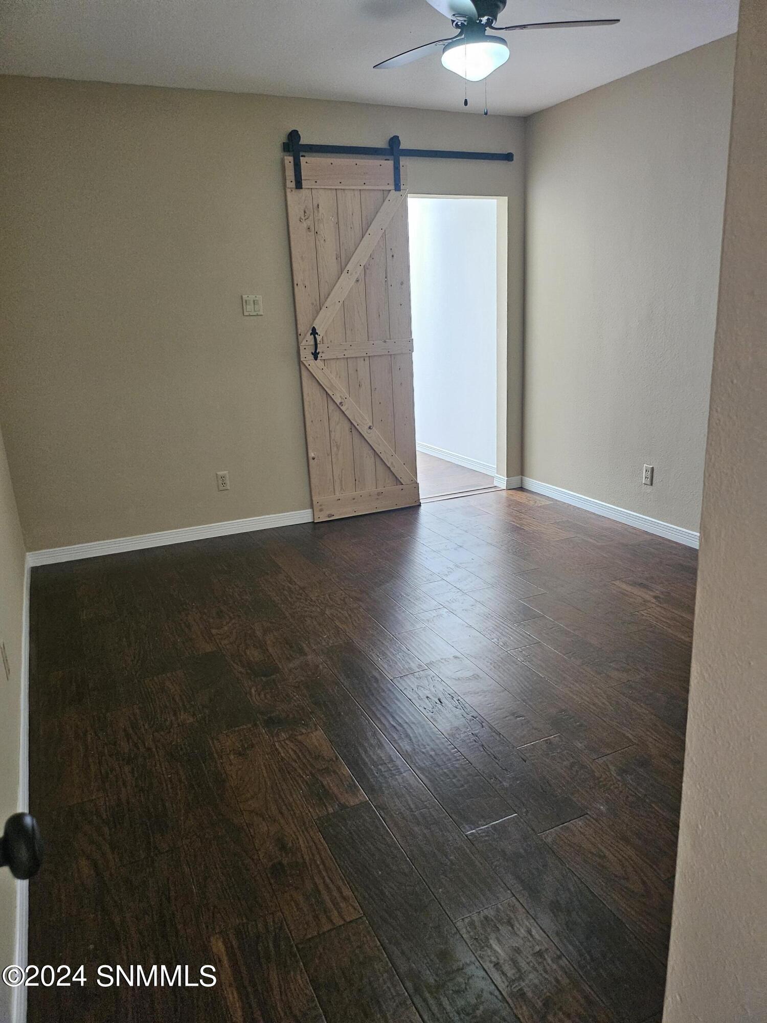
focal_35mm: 24
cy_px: 512
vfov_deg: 71.6
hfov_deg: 56.8
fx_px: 709
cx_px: 384
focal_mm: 5
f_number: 1.8
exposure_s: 1/120
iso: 500
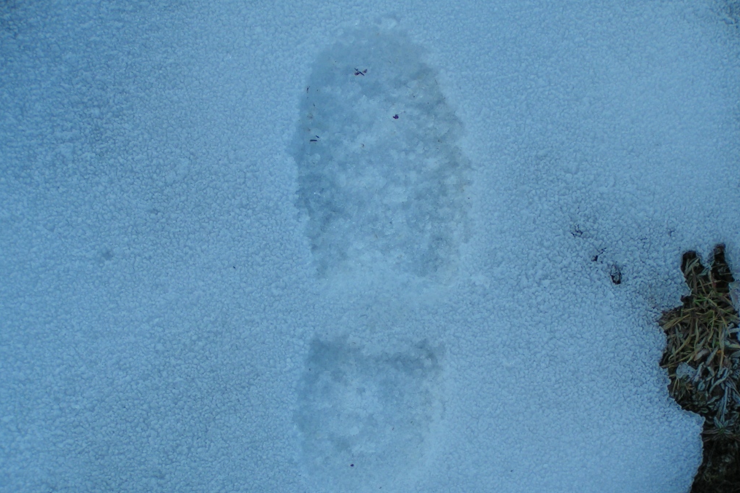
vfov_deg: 15.9
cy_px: 260
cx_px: 370
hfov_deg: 23.6
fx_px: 1768
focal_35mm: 86
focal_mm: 12.6
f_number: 3.2
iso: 50
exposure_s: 1/640
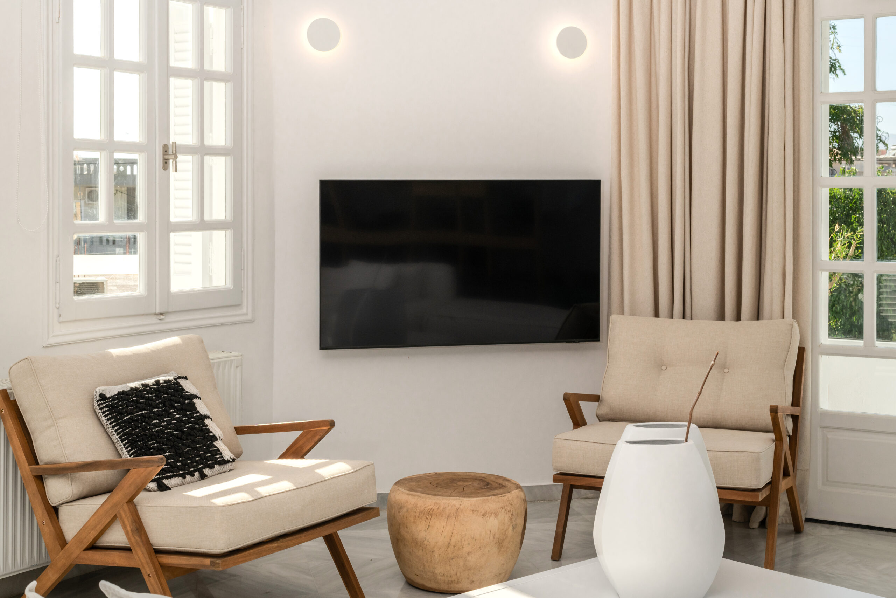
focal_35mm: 50
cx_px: 448
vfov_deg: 27.0
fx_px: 1244
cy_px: 299
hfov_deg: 39.6
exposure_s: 1/200
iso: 200
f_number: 13
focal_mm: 50
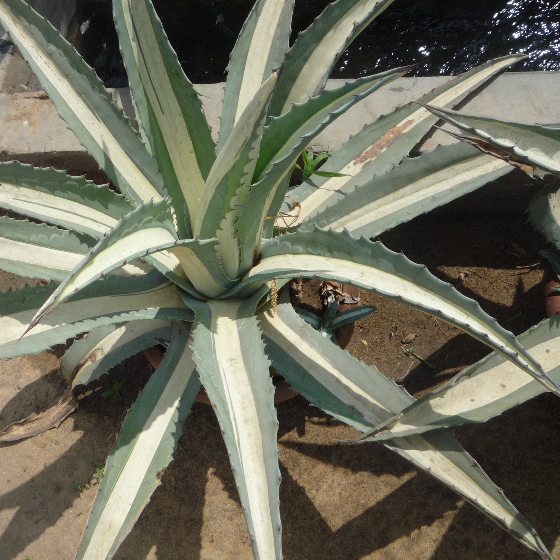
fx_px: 659
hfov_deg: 45.6
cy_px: 277
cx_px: 202
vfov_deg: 46.0
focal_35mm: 36
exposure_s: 1/500
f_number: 5.6
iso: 100
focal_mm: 5.2
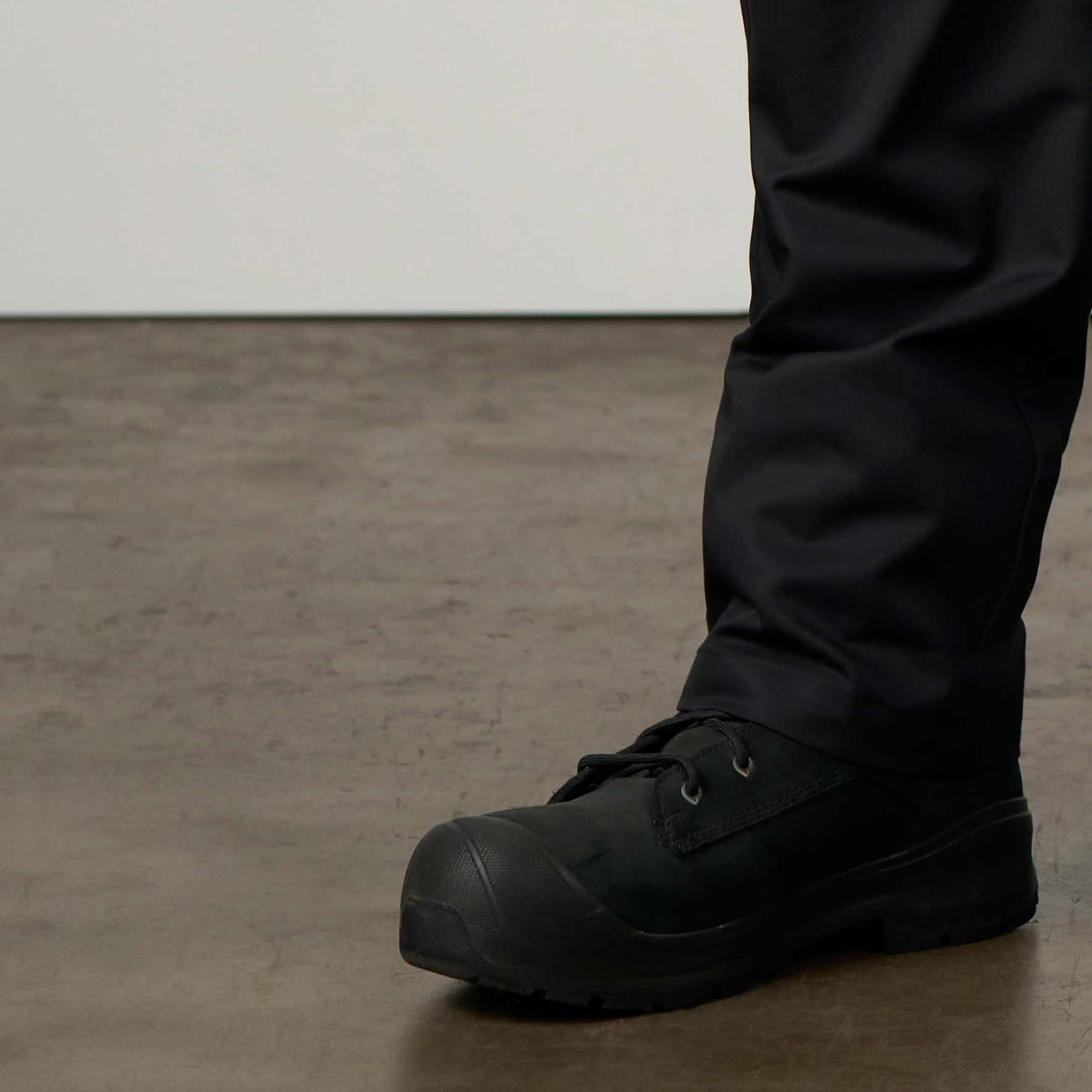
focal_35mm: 227
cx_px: 1513
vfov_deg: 7.4
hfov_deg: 7.6
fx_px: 8102
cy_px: -1115
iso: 500
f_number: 3.5
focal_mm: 50
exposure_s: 1/160
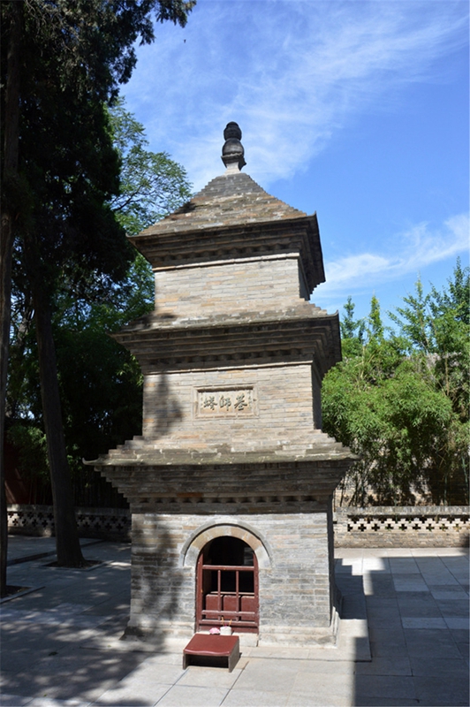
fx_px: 530
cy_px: 354
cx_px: 235
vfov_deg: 67.4
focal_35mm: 27
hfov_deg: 47.9
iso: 200
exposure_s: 1/200
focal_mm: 18
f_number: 11
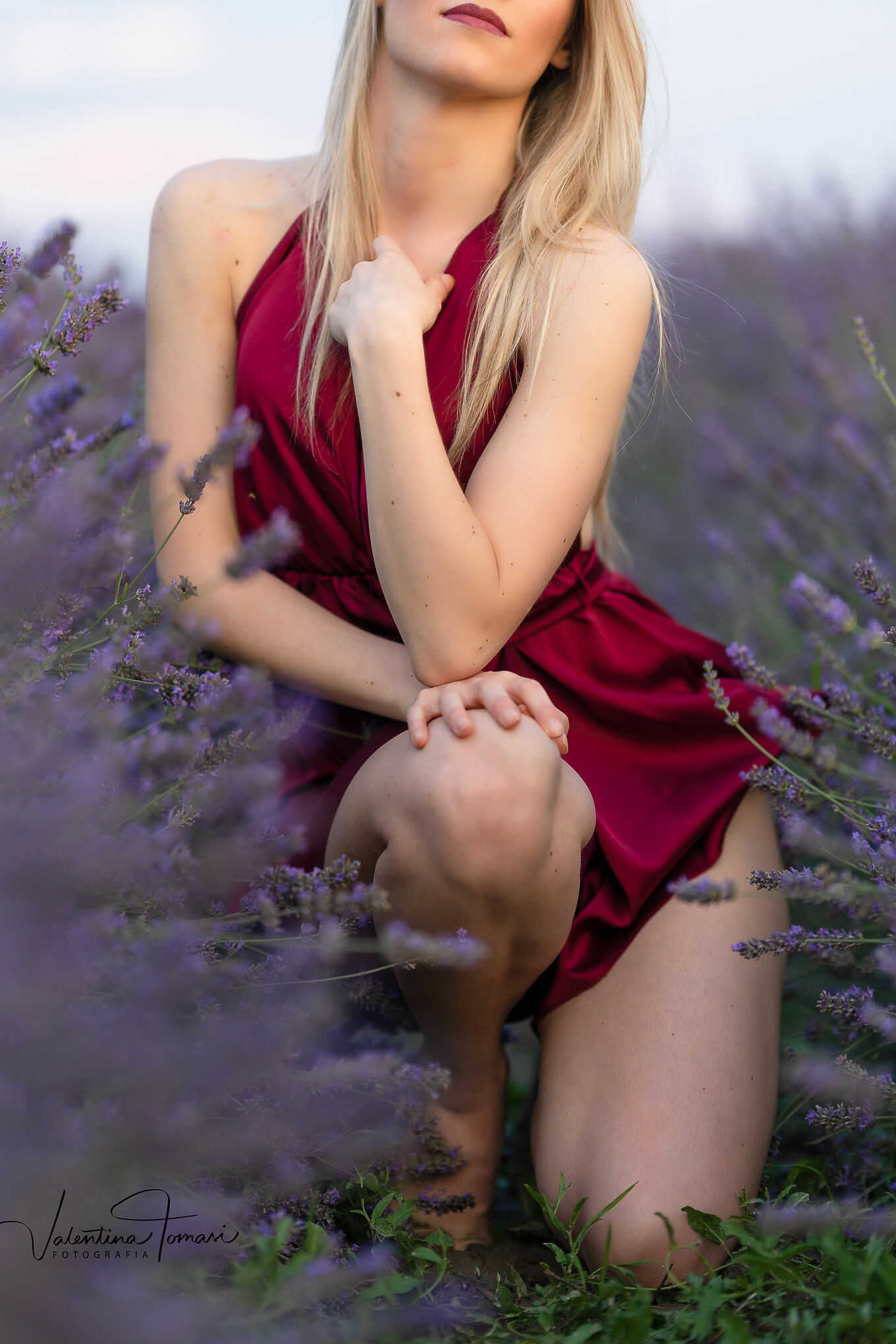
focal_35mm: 124
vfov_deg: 16.5
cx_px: 460
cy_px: 554
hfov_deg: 11.1
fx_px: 4628
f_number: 1.4
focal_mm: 105
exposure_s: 1/1000
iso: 125
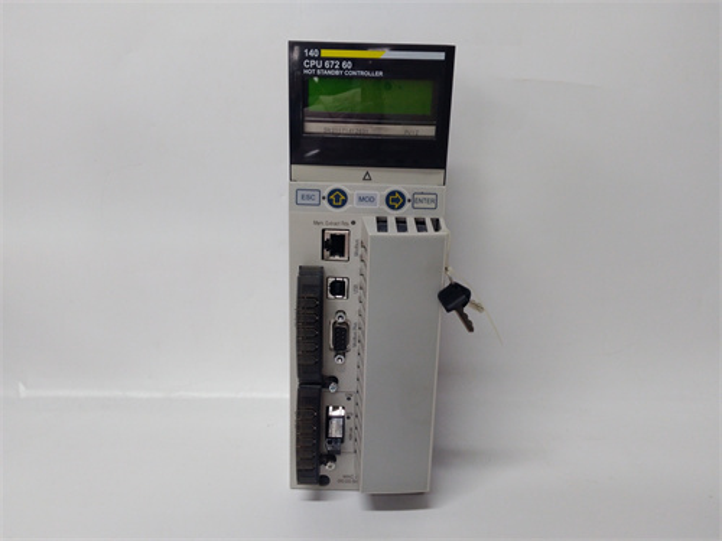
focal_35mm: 27
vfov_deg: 51.4
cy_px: 270
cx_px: 361
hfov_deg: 65.3
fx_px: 563
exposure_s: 1/33
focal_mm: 3.79
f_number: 2
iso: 157
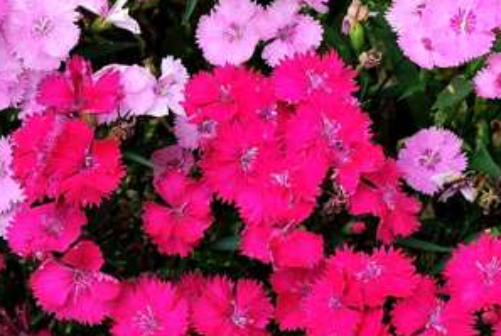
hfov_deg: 9.9
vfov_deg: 6.7
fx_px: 2885
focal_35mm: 207
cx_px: 154
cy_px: 133
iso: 100
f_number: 8
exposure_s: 1/100
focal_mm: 40
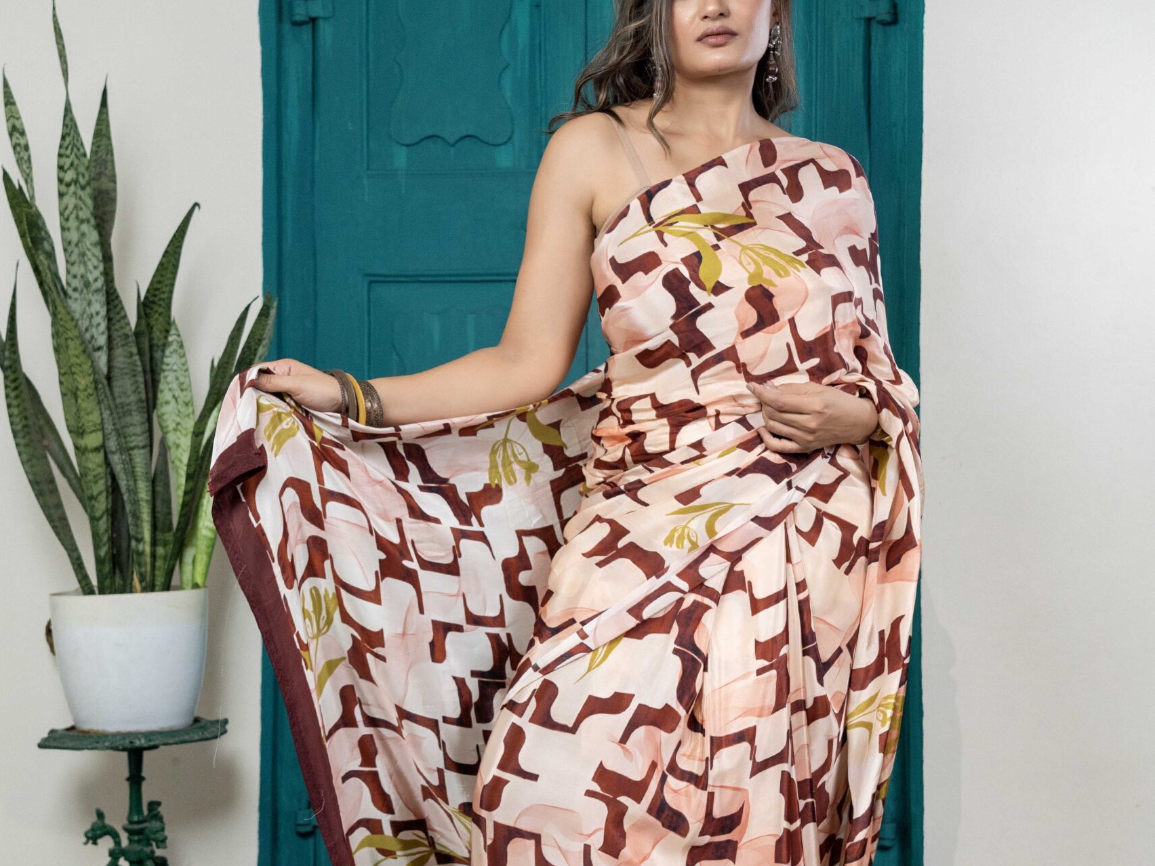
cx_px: 577
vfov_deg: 27.9
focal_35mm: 52
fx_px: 1735
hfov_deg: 36.8
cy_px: 539
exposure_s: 1/160
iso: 1000
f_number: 5
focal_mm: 36
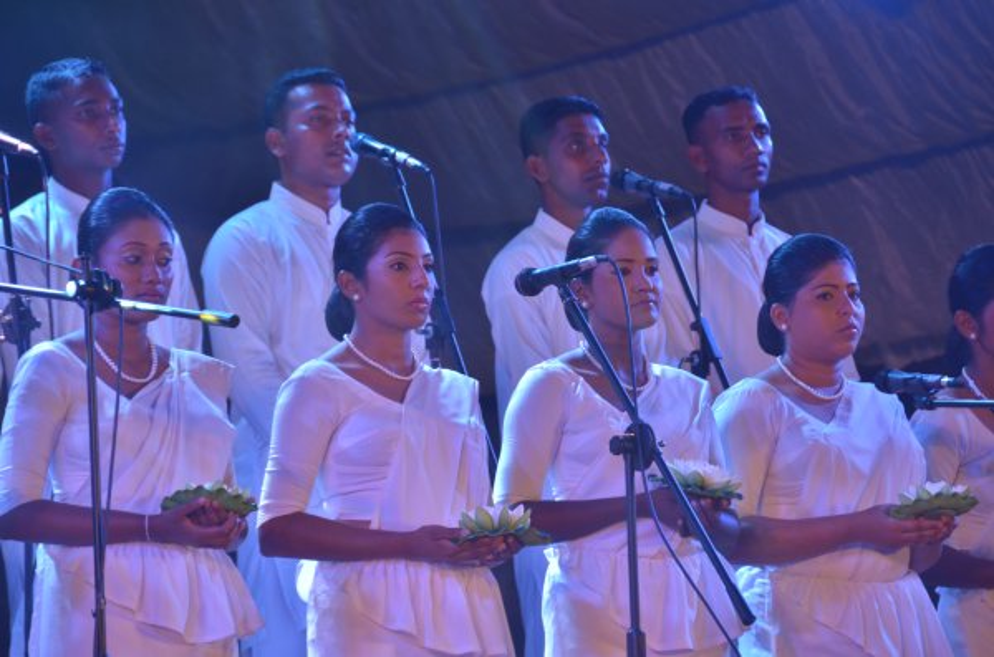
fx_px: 7024
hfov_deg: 8.1
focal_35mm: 255
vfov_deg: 5.4
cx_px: 497
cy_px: 328
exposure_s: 1/80
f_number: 5.6
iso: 320
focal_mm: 170
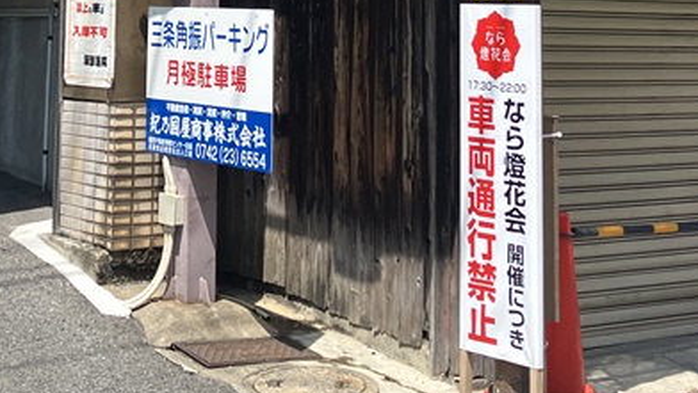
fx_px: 1537
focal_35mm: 83
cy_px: -181
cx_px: 191
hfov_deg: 25.3
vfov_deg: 13.8
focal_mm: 3.99
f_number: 1.8
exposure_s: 1/1185
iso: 32
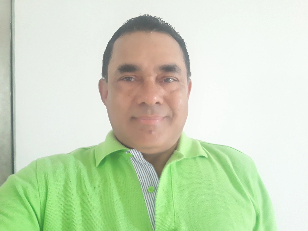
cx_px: 154
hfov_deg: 63.4
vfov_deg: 49.7
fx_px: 249
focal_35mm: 28
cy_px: 116
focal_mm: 3.34
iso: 250
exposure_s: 1/24
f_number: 1.9
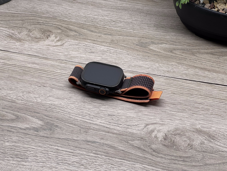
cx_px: 114
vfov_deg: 19.1
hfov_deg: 25.3
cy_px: 86
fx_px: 505
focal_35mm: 77
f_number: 2.8
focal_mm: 9
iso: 50
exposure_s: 1/99
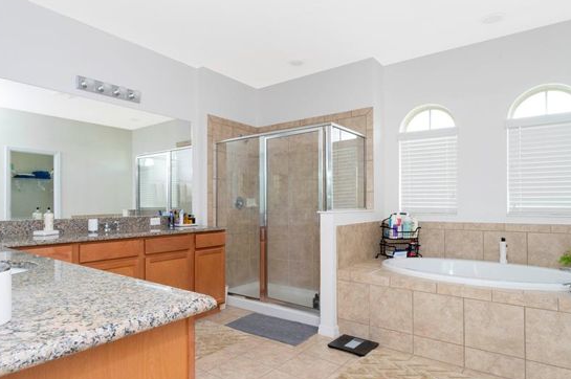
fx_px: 349
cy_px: 204
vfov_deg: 57.0
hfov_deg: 78.4
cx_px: 255
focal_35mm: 22
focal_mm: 17
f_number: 11
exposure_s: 1/40
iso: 1000
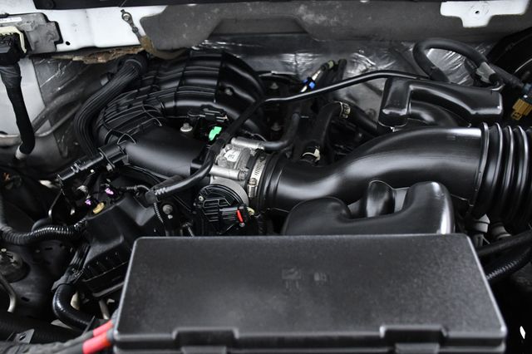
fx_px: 532
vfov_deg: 36.8
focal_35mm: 36
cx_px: 266
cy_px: 177
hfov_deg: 53.2
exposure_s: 1/80
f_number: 4.5
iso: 2500
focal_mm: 24
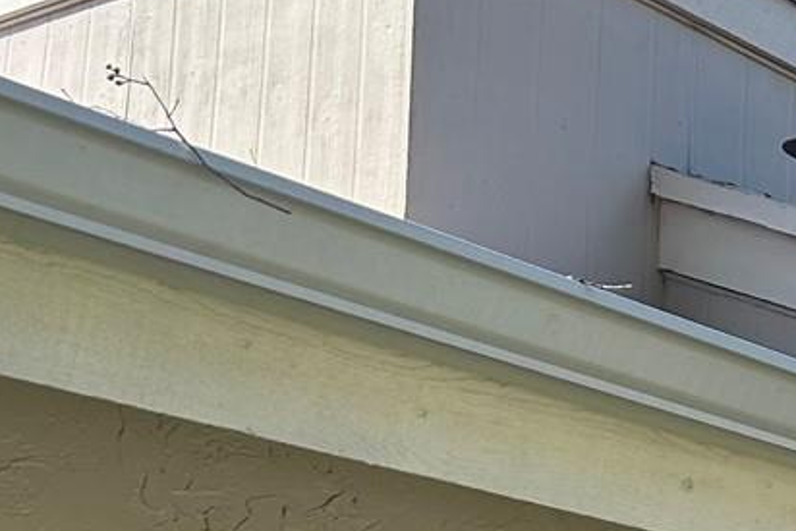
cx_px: 1374
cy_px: 797
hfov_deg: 16.6
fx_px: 2322
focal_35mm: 105
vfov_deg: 12.4
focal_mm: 5.7
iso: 50
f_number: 1.5
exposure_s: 1/2632
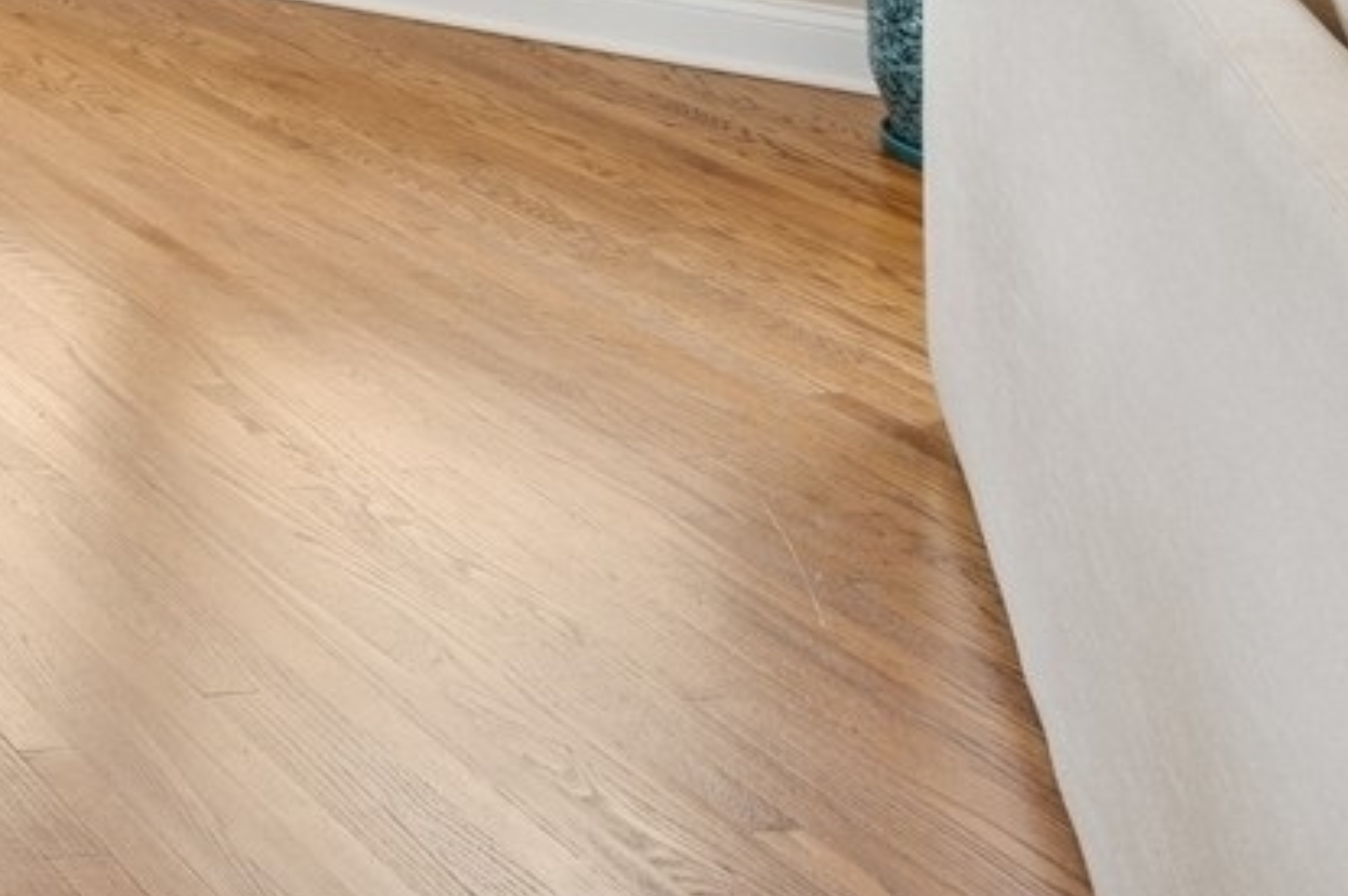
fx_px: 2092
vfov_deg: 19.0
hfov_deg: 21.6
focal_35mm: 56
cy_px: -675
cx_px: -1114
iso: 200
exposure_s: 1/8
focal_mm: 14.5
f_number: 9
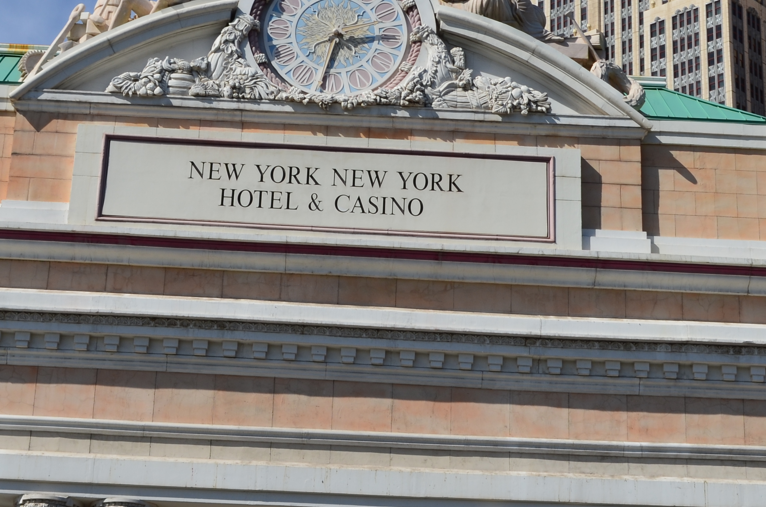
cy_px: 89
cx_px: 408
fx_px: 2038
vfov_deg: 14.1
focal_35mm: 96
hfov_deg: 21.3
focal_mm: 30
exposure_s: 1/200
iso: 100
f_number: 13
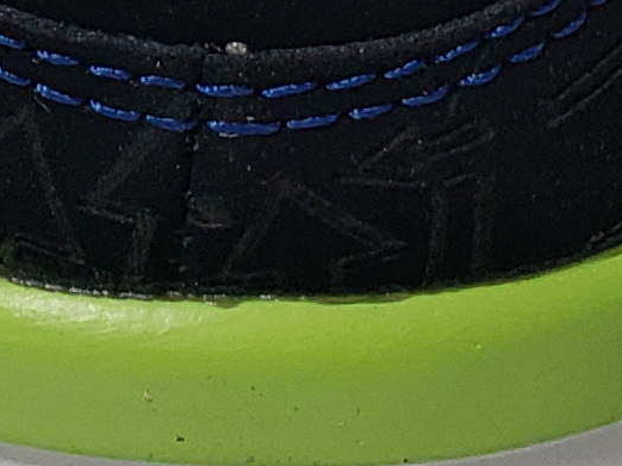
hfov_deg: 9.2
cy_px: -830
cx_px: -668
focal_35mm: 201
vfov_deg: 6.8
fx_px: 3610
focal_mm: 4.3
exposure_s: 1/162
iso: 50
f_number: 2.4
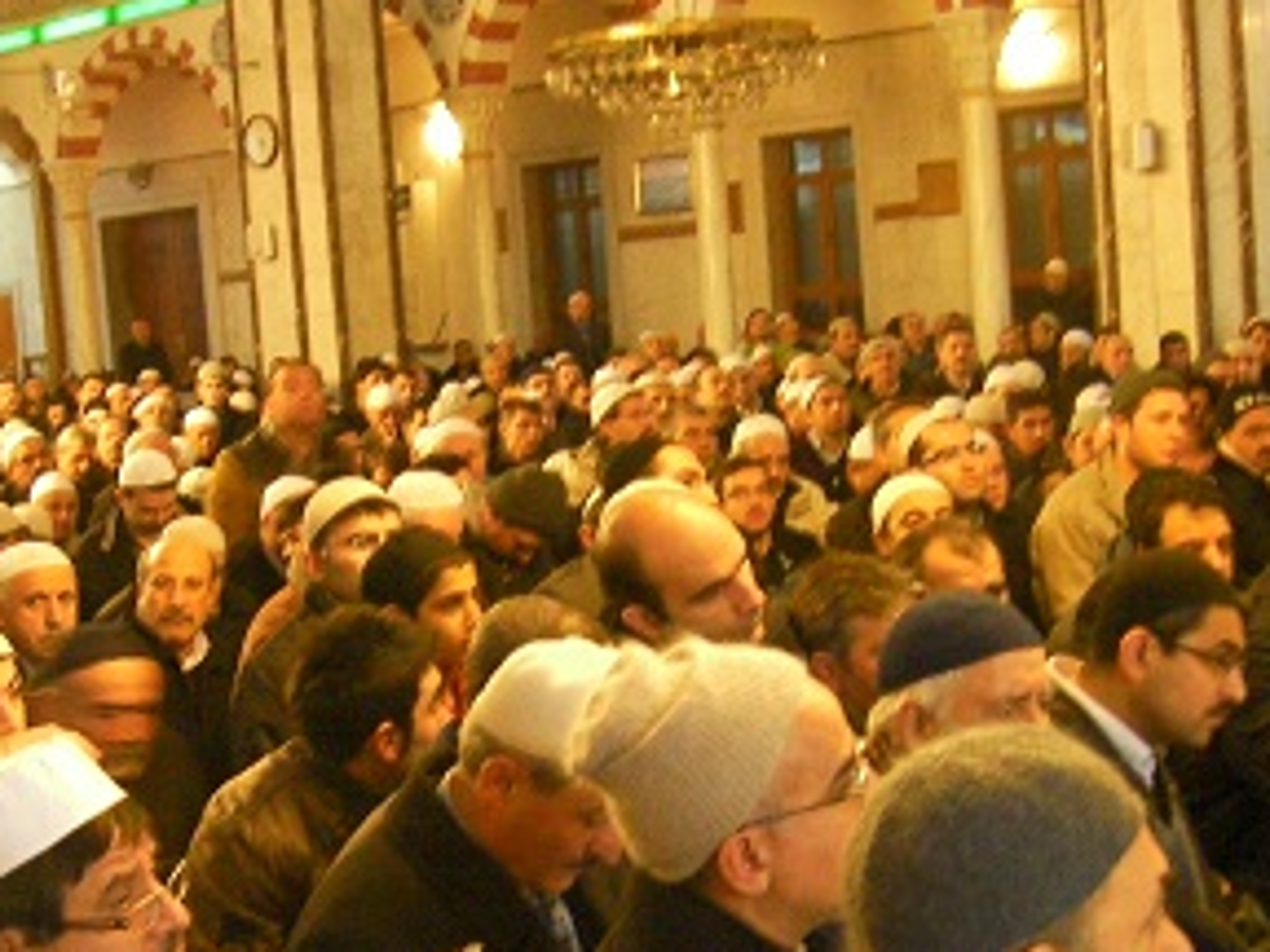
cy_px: 712
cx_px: 512
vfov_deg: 22.1
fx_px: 2421
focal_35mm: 66
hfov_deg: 29.3
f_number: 3.5
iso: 400
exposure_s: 1/5.4
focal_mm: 6.8
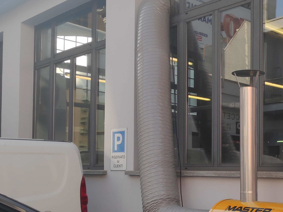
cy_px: 157
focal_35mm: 44
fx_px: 360
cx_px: 238
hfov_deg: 40.6
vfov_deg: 32.3
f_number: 1.9
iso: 100
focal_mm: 3.94
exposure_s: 1/1116
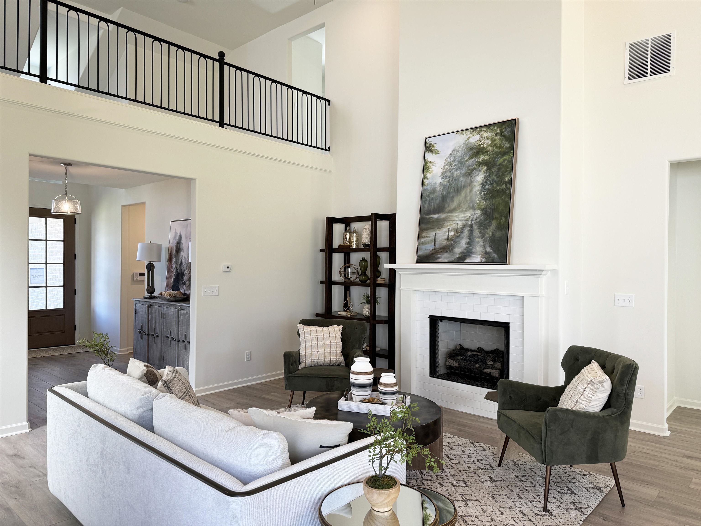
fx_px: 486
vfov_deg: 56.8
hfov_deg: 71.6
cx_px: 350
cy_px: 263
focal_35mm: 24
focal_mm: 6.76
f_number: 1.78
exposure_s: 1/120
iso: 100
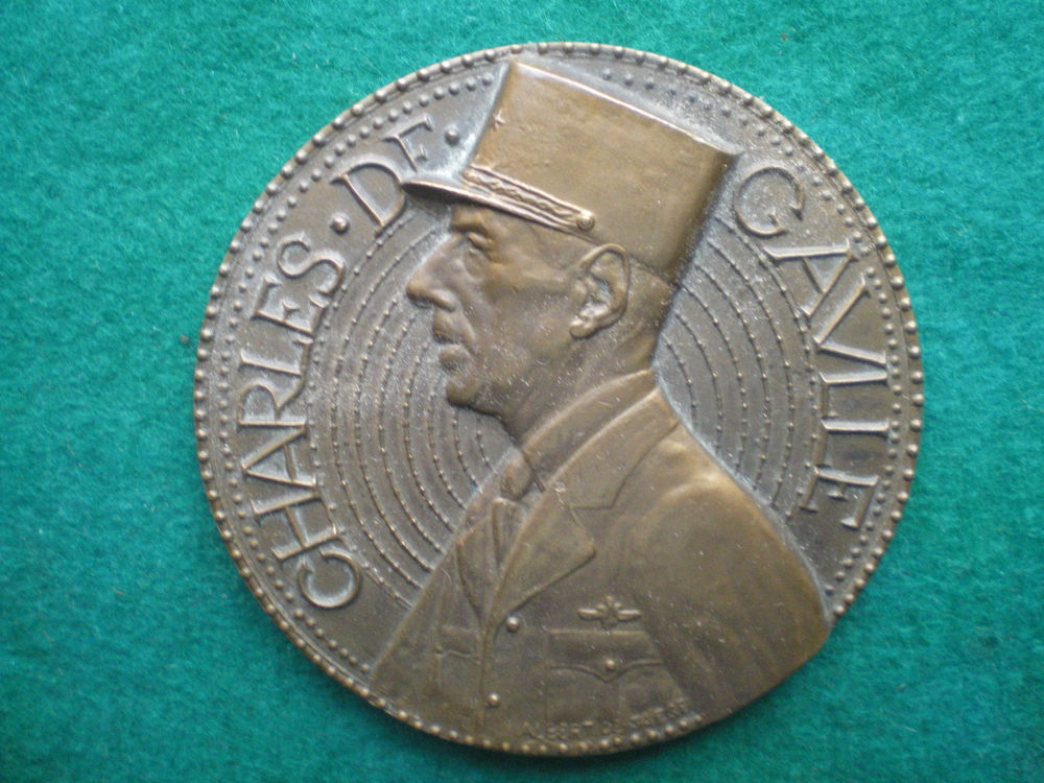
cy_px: 392
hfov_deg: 49.0
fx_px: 1146
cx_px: 522
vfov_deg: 37.7
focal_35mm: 38
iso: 400
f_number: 3.1
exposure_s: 1/25
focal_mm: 6.3
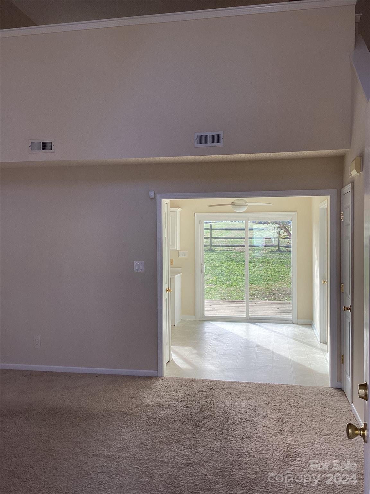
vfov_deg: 58.4
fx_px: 442
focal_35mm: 31
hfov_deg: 45.4
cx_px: 185
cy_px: 247
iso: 50
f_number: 2.4
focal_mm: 3.3
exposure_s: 1/120
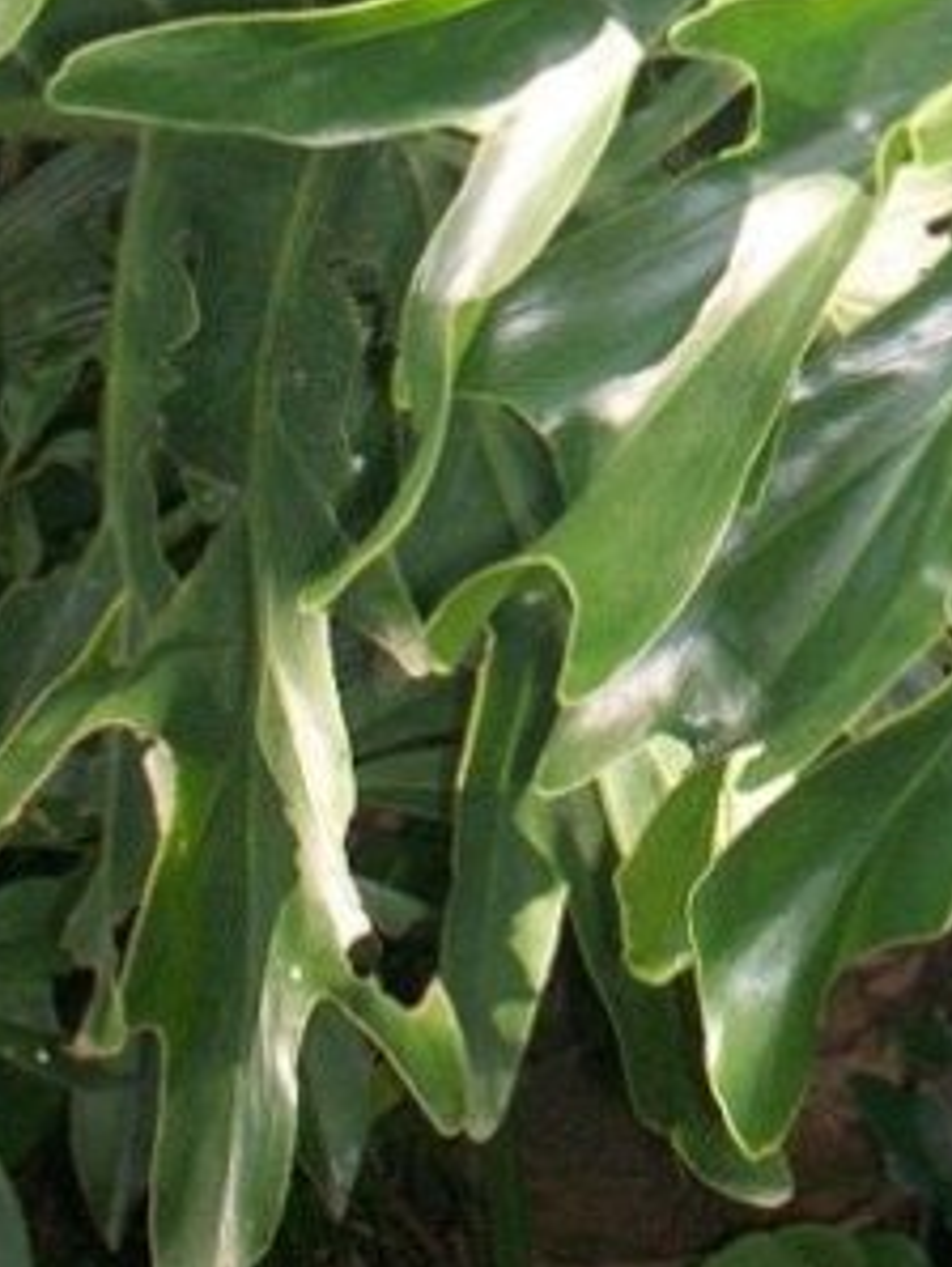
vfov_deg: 15.0
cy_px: -512
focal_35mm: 124
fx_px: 4540
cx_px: 1522
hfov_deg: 11.4
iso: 140
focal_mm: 6
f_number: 4.5
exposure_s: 1/60
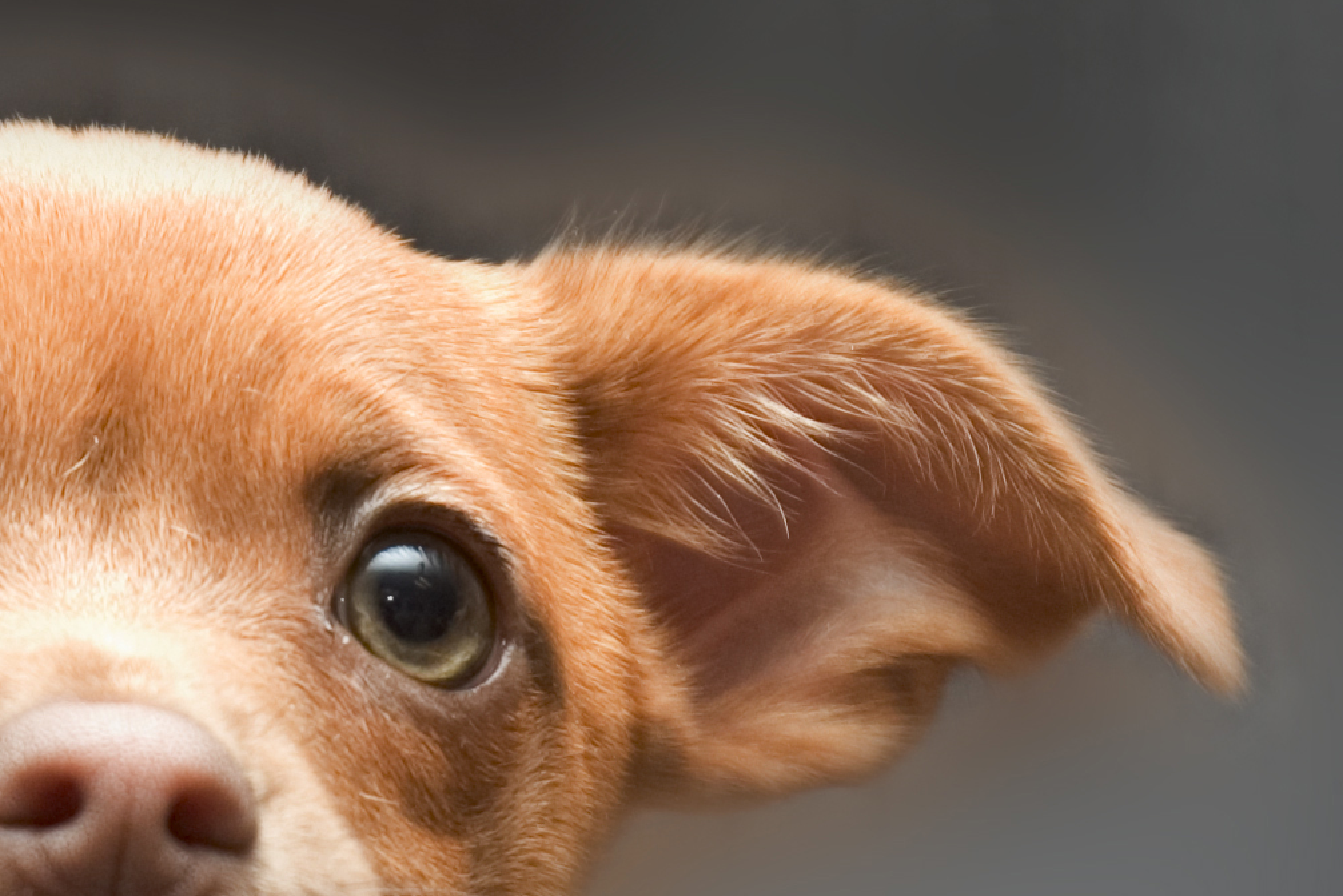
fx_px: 8693
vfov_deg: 5.9
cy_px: 1083
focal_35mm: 233
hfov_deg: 8.8
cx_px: 146
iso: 400
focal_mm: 52
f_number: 5
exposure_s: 1/60
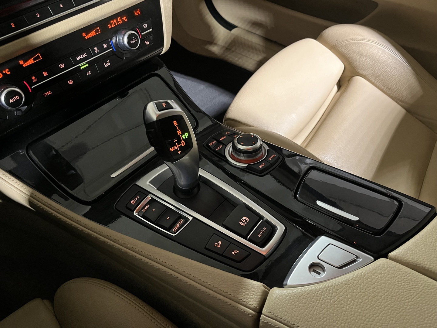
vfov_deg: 53.1
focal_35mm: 26
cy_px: 164
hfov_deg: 67.3
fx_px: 328
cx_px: 218
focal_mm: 5.1
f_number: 1.6
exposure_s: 1/35
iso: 500
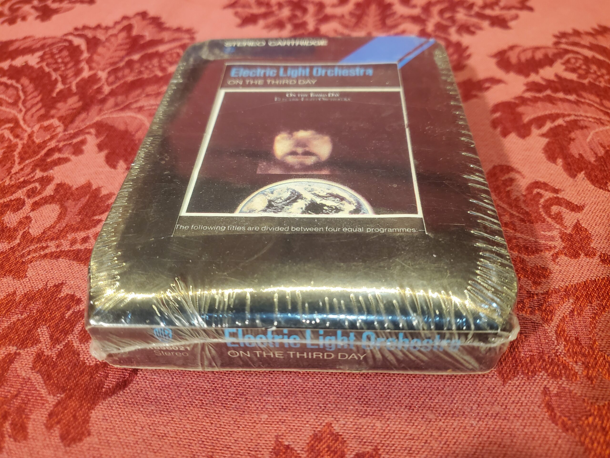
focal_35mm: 26
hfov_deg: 67.3
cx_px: 305
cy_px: 229
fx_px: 458
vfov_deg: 53.1
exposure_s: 1/120
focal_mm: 4.3
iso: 200
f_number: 1.5
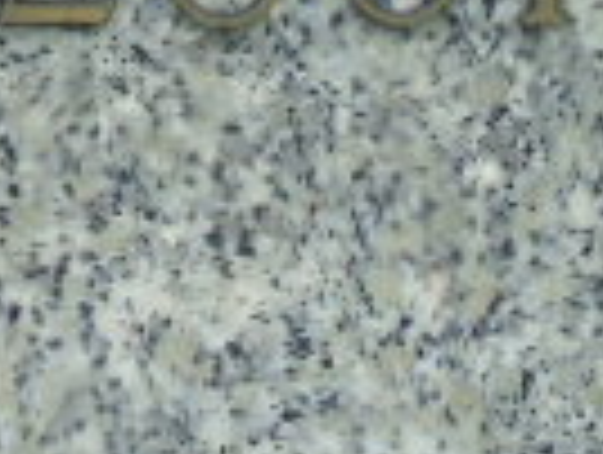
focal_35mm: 771
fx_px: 13455
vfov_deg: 1.9
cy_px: -387
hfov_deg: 2.6
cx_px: -162
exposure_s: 1/125
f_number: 4.9
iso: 160
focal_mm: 29
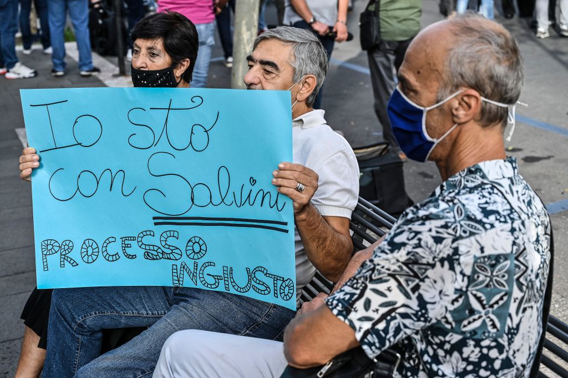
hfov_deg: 41.9
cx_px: 284
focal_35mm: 47
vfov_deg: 28.6
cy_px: 189
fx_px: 741
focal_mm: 47
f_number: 4.5
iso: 125
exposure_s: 1/400
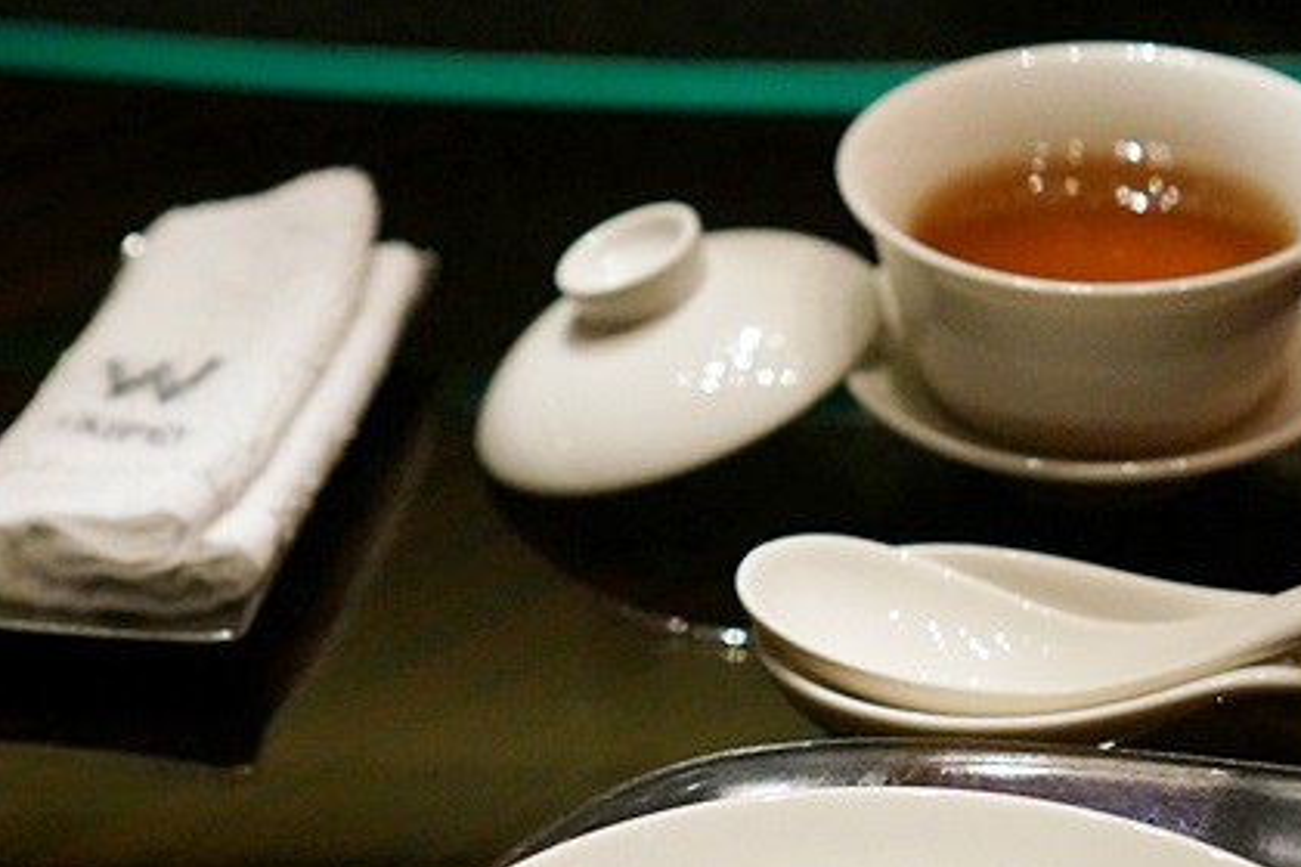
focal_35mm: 100
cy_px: 759
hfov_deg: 20.4
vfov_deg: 13.6
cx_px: 821
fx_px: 3612
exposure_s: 1/125
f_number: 2.5
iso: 3200
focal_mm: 35
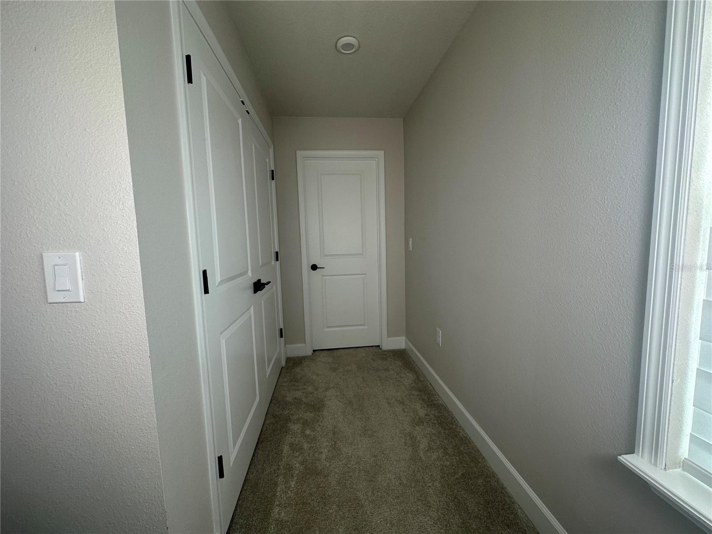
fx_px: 288
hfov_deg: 102.1
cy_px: 267
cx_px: 356
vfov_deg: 85.7
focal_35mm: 14
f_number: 2.2
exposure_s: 1/120
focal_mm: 2.22
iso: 80
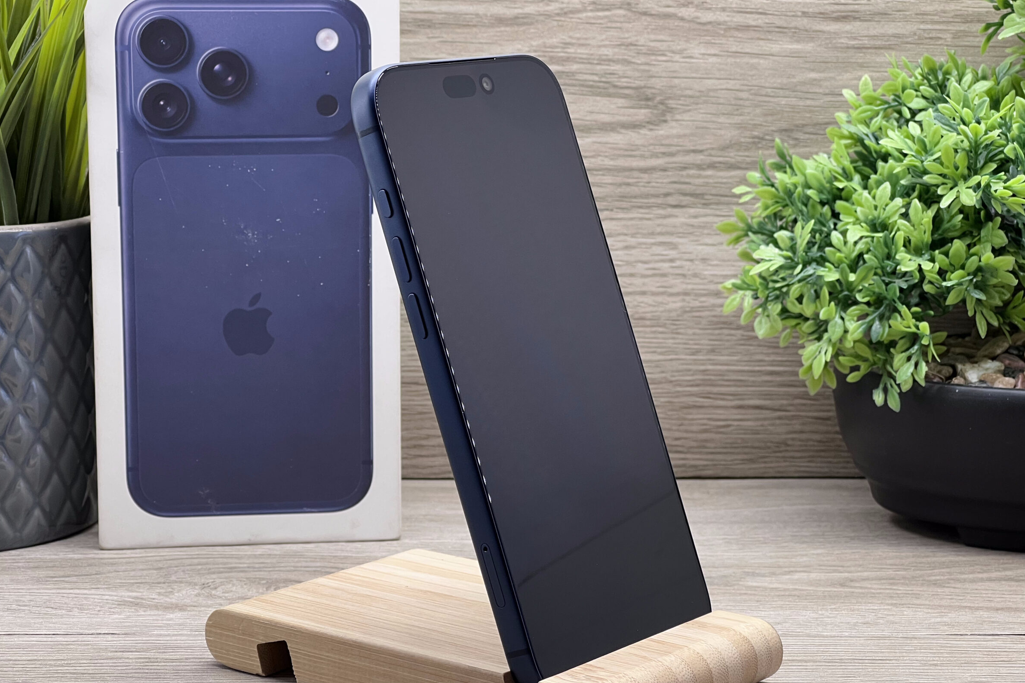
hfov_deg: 23.6
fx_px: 2448
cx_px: 503
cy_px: 368
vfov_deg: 15.9
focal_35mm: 86
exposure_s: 1/100
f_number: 2.8
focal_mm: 9
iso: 125
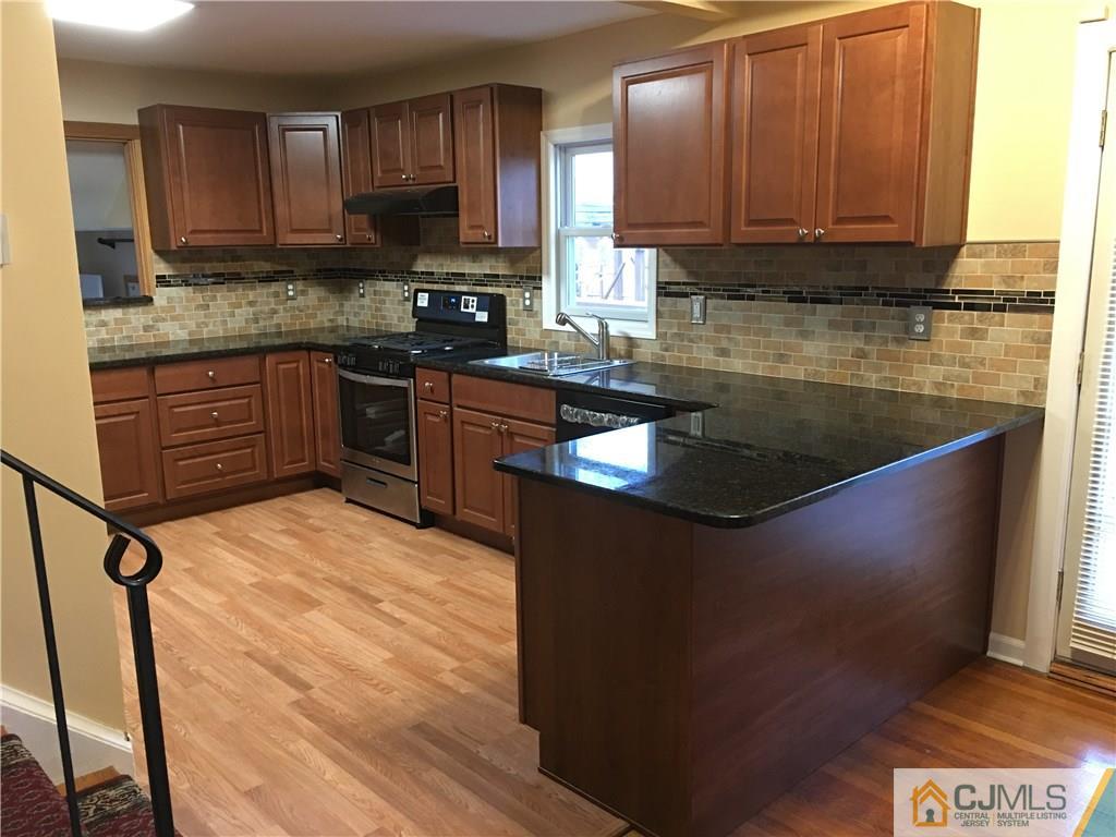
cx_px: 558
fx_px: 935
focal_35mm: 29
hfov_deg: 61.7
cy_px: 418
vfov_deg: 48.2
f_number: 2.2
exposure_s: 1/15
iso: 100
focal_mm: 4.15
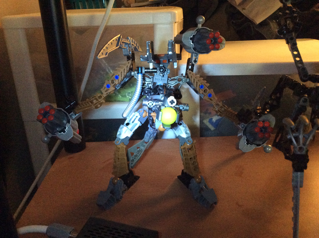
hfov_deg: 56.9
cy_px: 119
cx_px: 160
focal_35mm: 32
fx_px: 294
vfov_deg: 44.1
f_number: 2.4
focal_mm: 3.3
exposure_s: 1/15
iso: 500
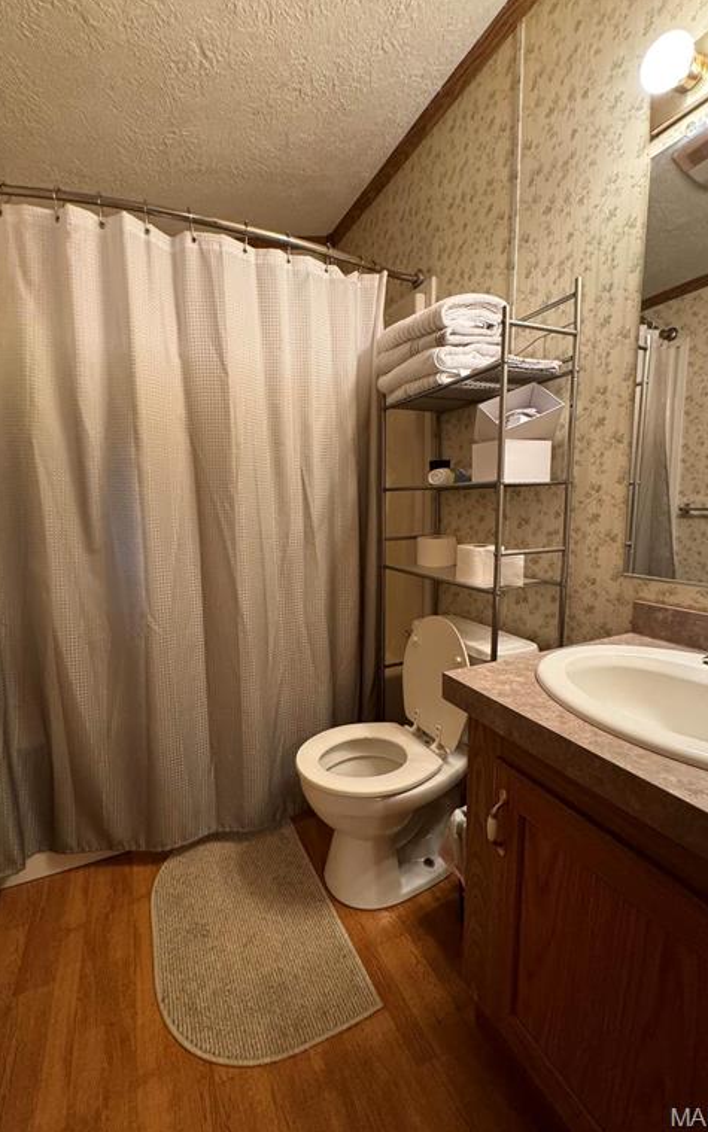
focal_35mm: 15
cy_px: 565
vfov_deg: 101.5
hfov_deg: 74.7
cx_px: 326
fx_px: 463
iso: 640
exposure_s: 1/60
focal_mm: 2.22
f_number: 2.2
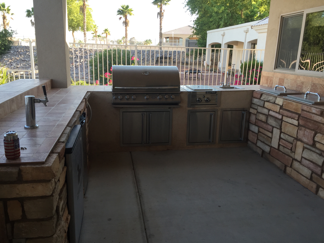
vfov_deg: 48.2
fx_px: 271
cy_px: 122
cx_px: 162
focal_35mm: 29
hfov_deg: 61.7
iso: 32
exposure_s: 1/244
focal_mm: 4.15
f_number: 2.2
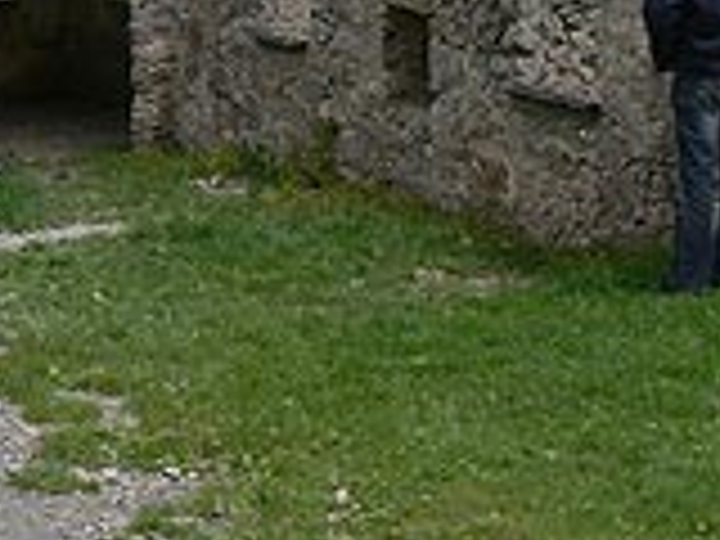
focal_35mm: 114
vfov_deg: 12.7
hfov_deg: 16.3
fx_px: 2371
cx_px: -243
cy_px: -76
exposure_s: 1/640
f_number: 4.5
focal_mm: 8
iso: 100
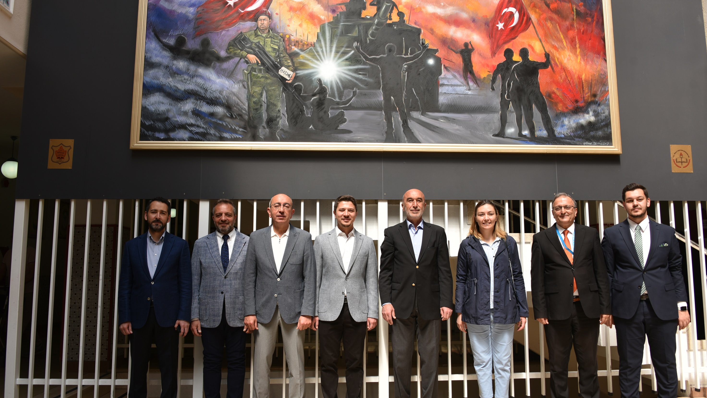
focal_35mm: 30
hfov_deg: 64.3
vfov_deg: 38.9
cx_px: 361
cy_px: 192
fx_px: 562
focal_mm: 28
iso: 100
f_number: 5.6
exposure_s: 1/125
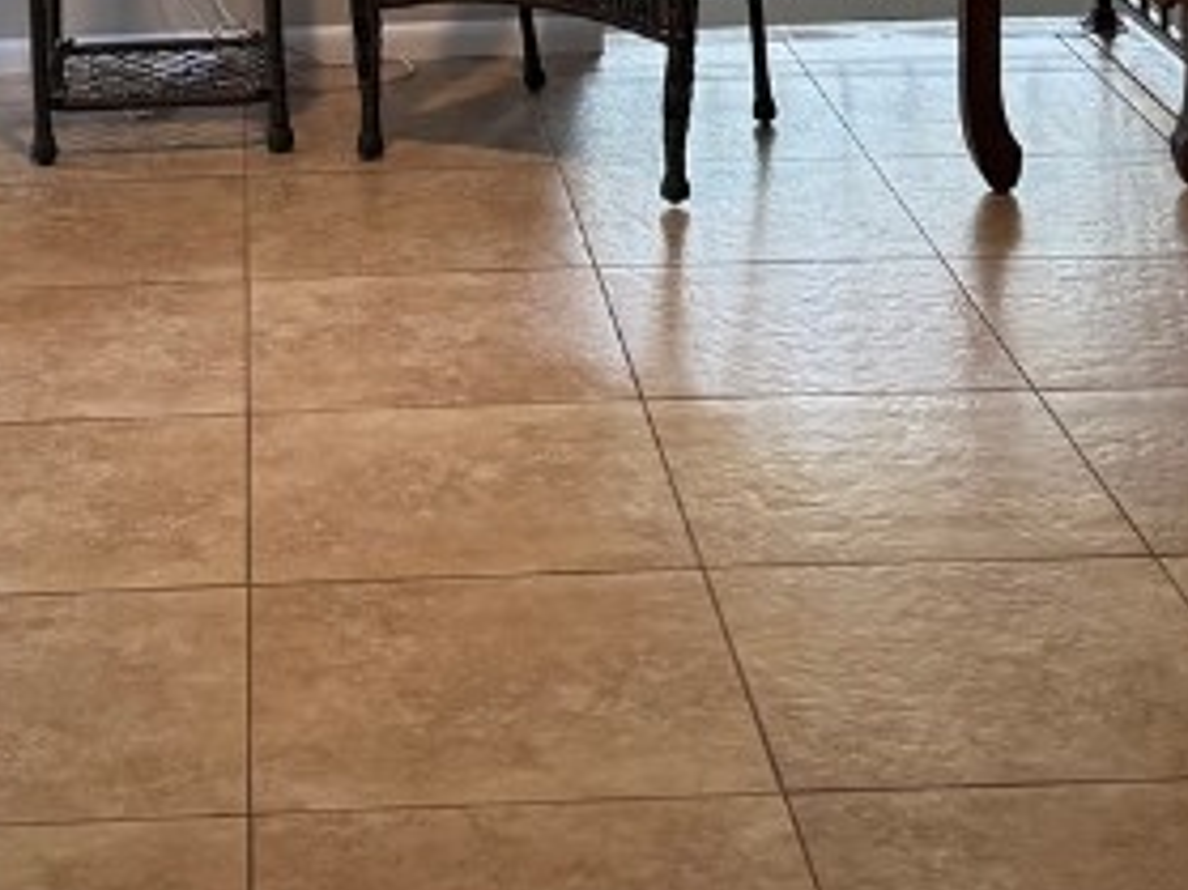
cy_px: -434
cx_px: 362
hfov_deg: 22.1
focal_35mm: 88
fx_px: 3019
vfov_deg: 15.5
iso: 200
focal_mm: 6.76
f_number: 1.78
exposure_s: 1/120
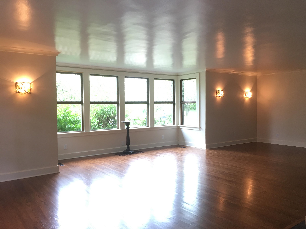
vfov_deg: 48.2
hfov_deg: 61.7
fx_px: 256
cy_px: 114
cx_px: 153
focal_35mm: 29
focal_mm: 4.15
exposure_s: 1/30
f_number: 2.2
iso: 50
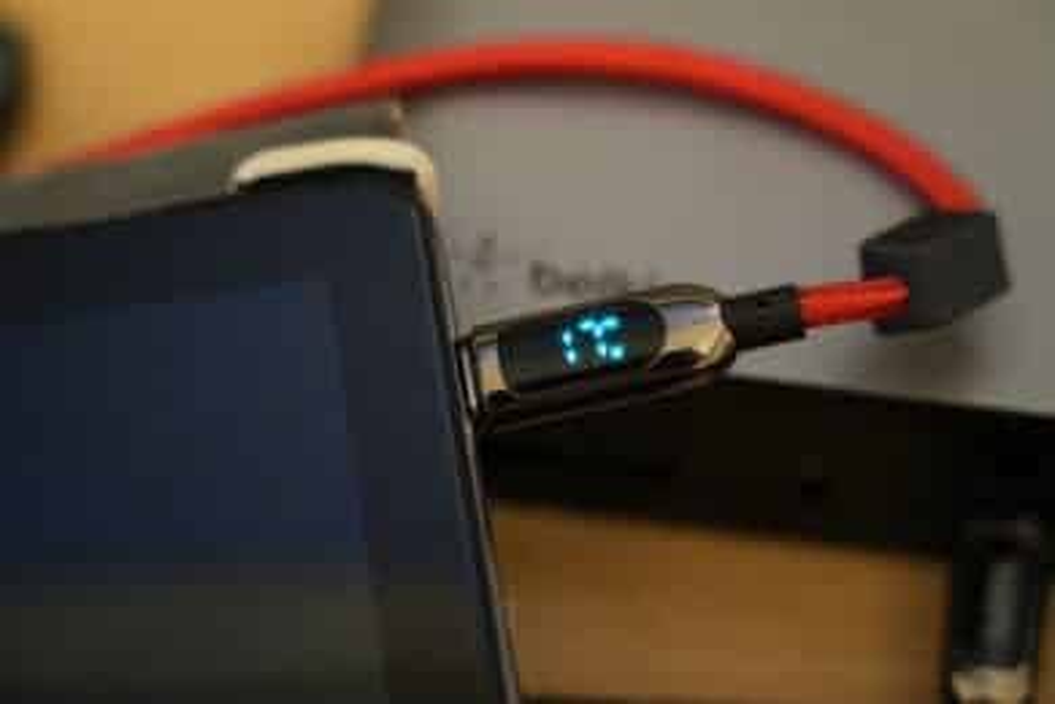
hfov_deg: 19.5
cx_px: 528
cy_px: 352
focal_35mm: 105
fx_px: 3077
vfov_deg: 13.0
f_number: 4
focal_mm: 105
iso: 6400
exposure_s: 1/60
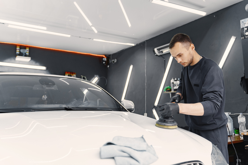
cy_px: 82
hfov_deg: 57.2
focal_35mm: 33
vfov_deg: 40.0
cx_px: 124
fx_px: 227
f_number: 2.8
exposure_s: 1/400
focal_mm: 33
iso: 500
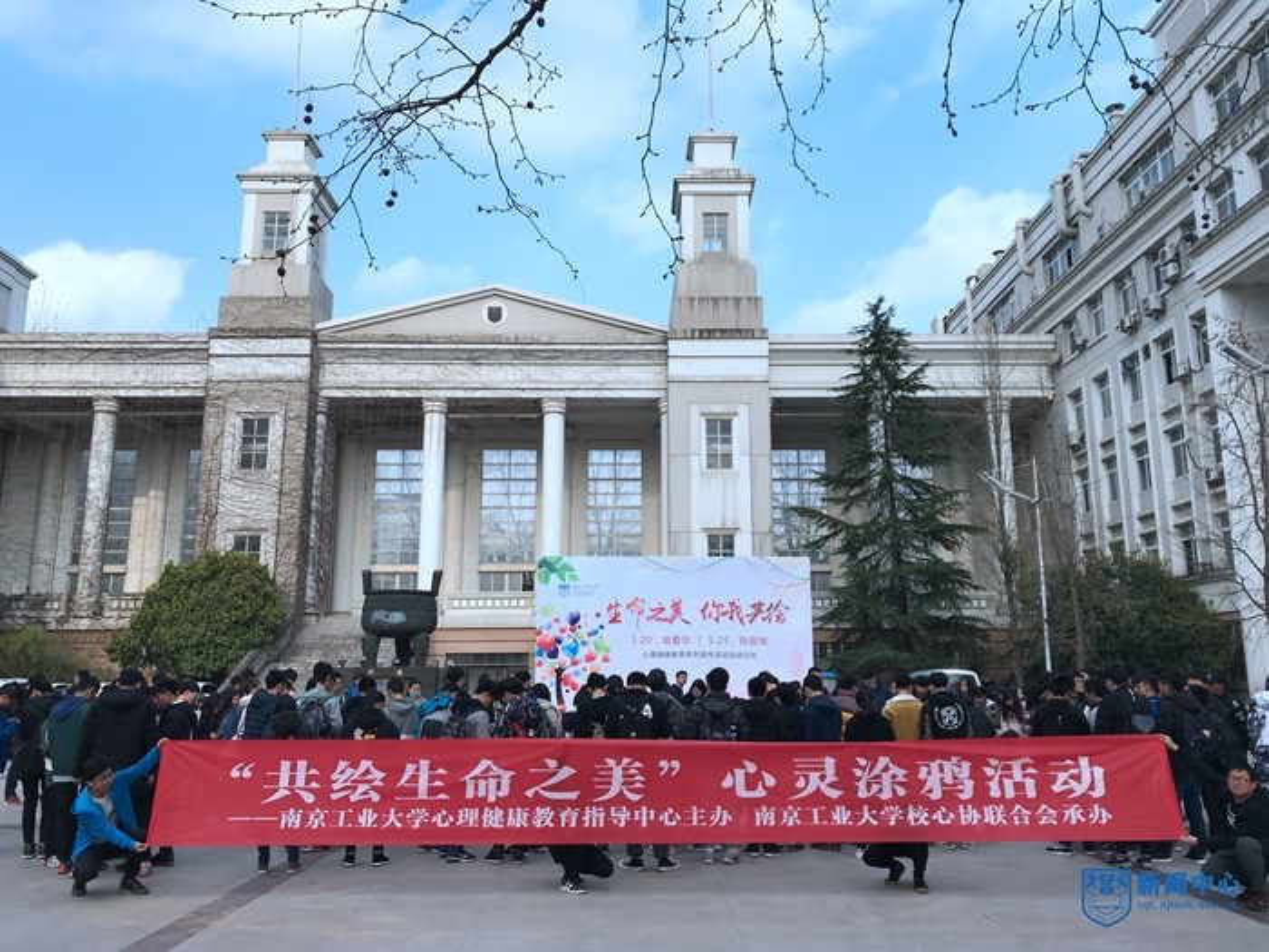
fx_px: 1026
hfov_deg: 63.4
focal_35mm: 28
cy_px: 476
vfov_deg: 49.7
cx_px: 634
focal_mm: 3.99
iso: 20
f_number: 1.8
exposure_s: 1/1570
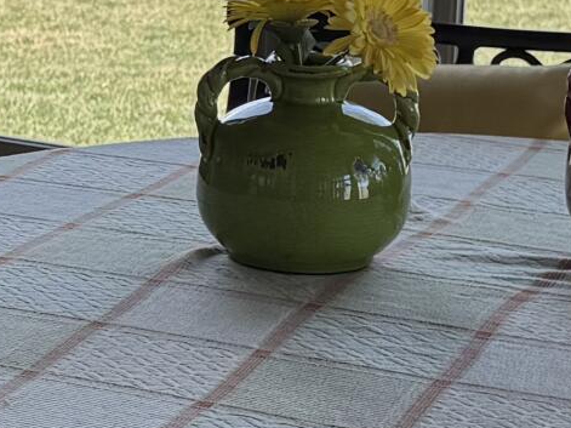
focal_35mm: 153
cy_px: 161
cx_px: 19
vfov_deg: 9.7
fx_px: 2523
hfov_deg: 12.8
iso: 80
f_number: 1.78
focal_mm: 6.76
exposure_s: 1/665
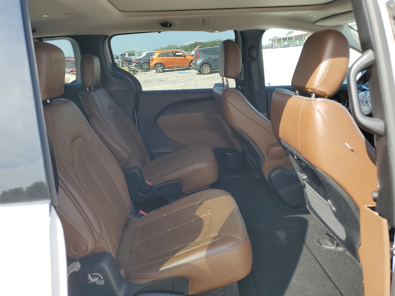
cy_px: 148
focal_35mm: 26
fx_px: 297
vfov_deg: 53.1
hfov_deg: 67.3
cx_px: 198
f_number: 1.5
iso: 50
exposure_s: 1/625
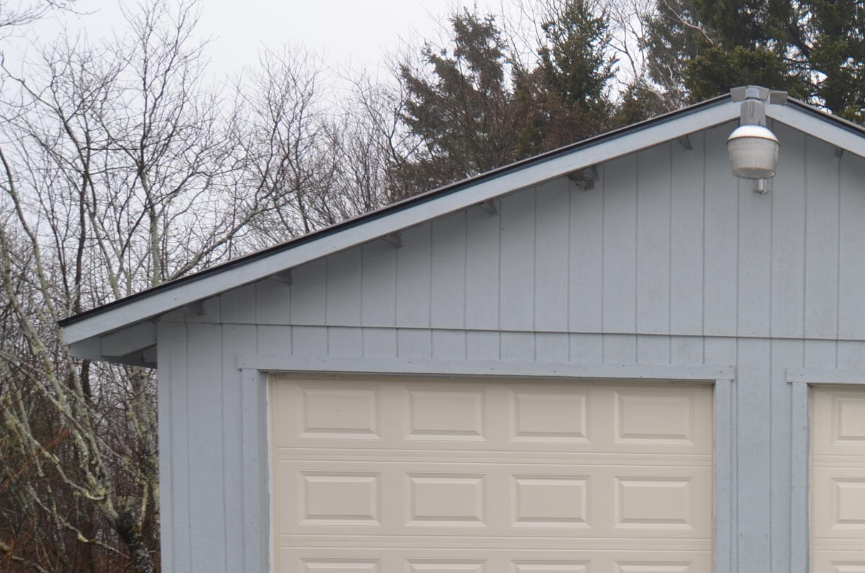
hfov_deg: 35.2
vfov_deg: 26.7
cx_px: 948
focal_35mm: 48
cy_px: 529
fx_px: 1156
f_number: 4.5
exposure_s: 1/250
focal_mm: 13
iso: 100
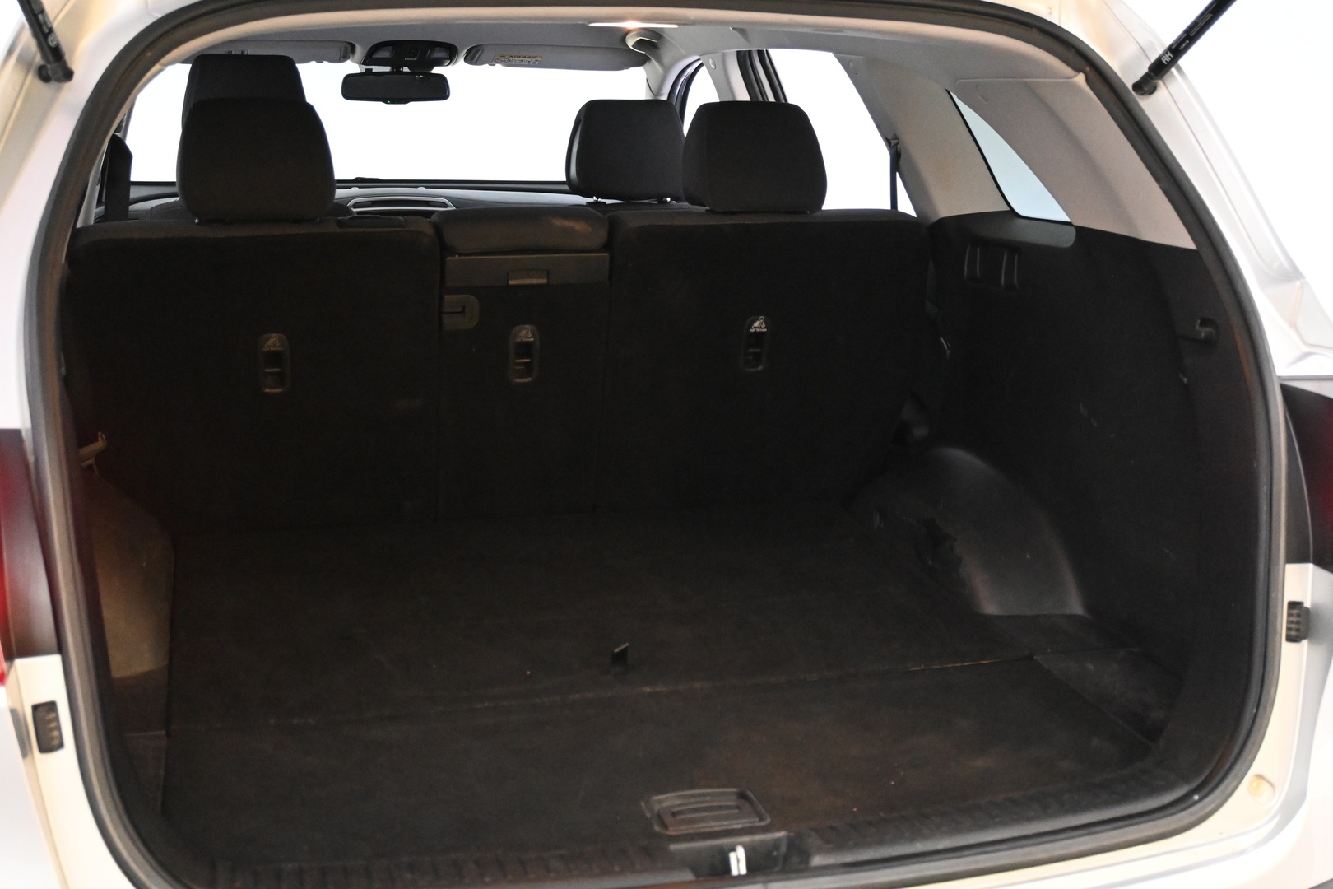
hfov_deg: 46.4
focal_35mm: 42
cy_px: 444
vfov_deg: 31.9
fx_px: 1555
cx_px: 666
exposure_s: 1/50
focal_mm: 28
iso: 5600
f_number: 4.5
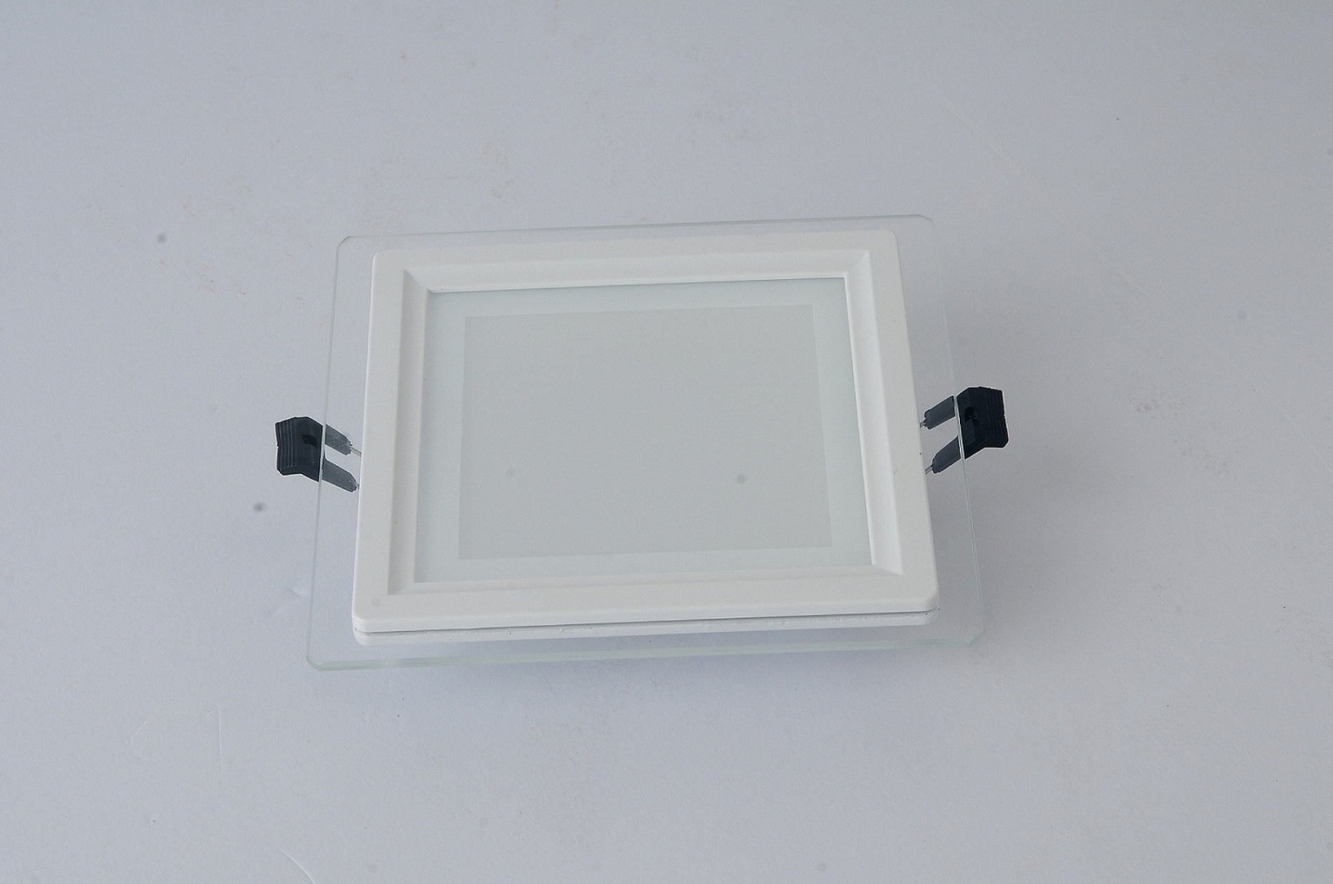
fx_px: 3327
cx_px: 666
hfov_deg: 22.7
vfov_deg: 15.1
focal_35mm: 90
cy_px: 442
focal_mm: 60
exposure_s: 1/125
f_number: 14
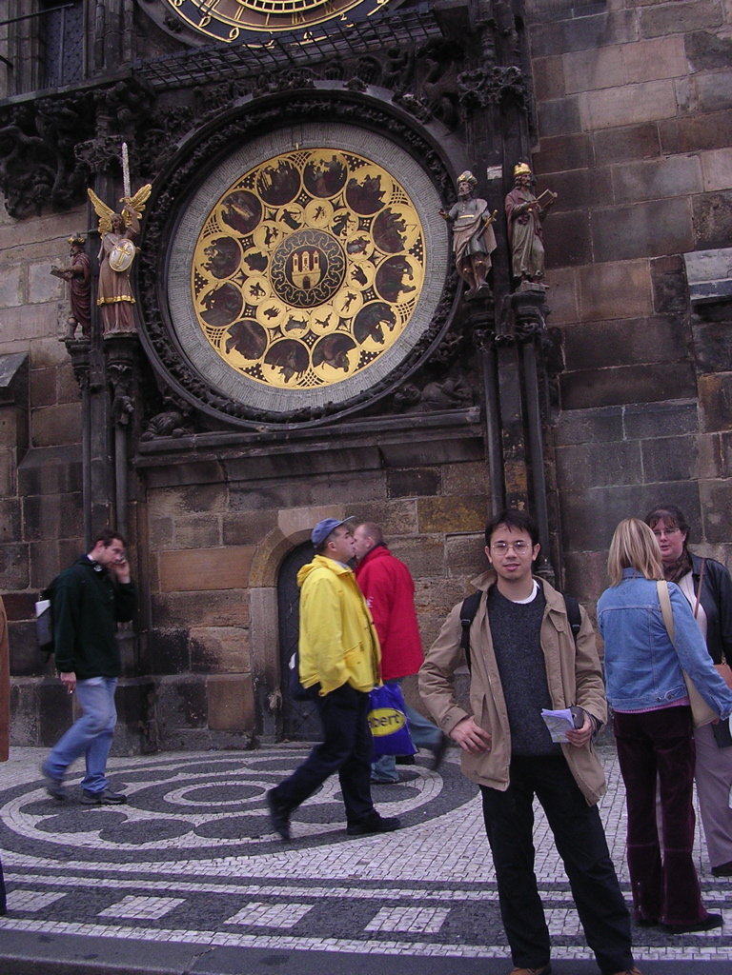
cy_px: 488
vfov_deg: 49.0
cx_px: 366
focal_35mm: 38
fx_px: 1071
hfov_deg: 37.7
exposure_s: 1/60.1
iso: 179
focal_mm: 5.8
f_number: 2.8
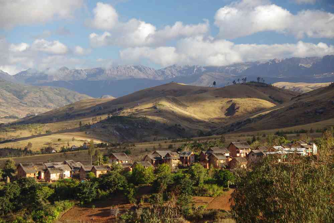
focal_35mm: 105
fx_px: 974
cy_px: 112
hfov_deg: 19.5
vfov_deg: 13.0
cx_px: 167
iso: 100
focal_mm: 70
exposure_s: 1/60
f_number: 5.6
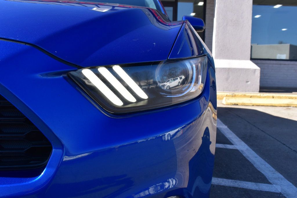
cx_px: 148
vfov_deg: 34.2
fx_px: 322
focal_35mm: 39
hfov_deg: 49.6
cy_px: 99
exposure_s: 1/320
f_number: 10
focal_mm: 26
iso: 400
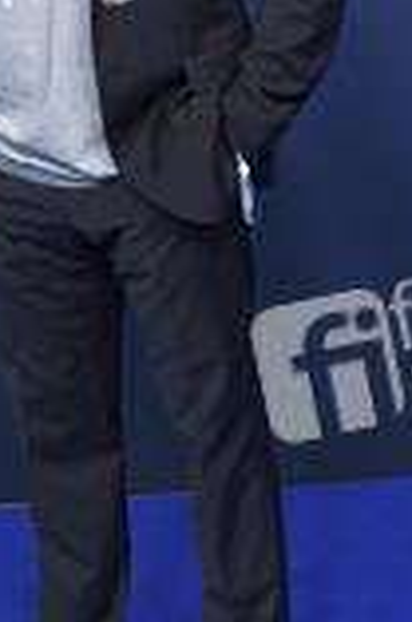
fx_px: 2638
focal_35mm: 153
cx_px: 95
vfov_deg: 13.4
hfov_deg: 8.9
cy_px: 151
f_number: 4
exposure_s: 1/320
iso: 800
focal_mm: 60
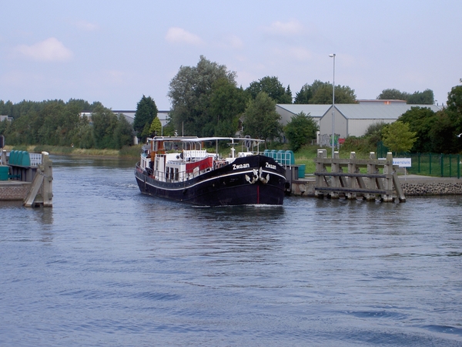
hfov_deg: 17.0
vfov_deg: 12.8
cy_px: 174
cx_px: 231
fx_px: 1548
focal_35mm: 116
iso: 100
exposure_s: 1/320
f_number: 4.9
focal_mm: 24
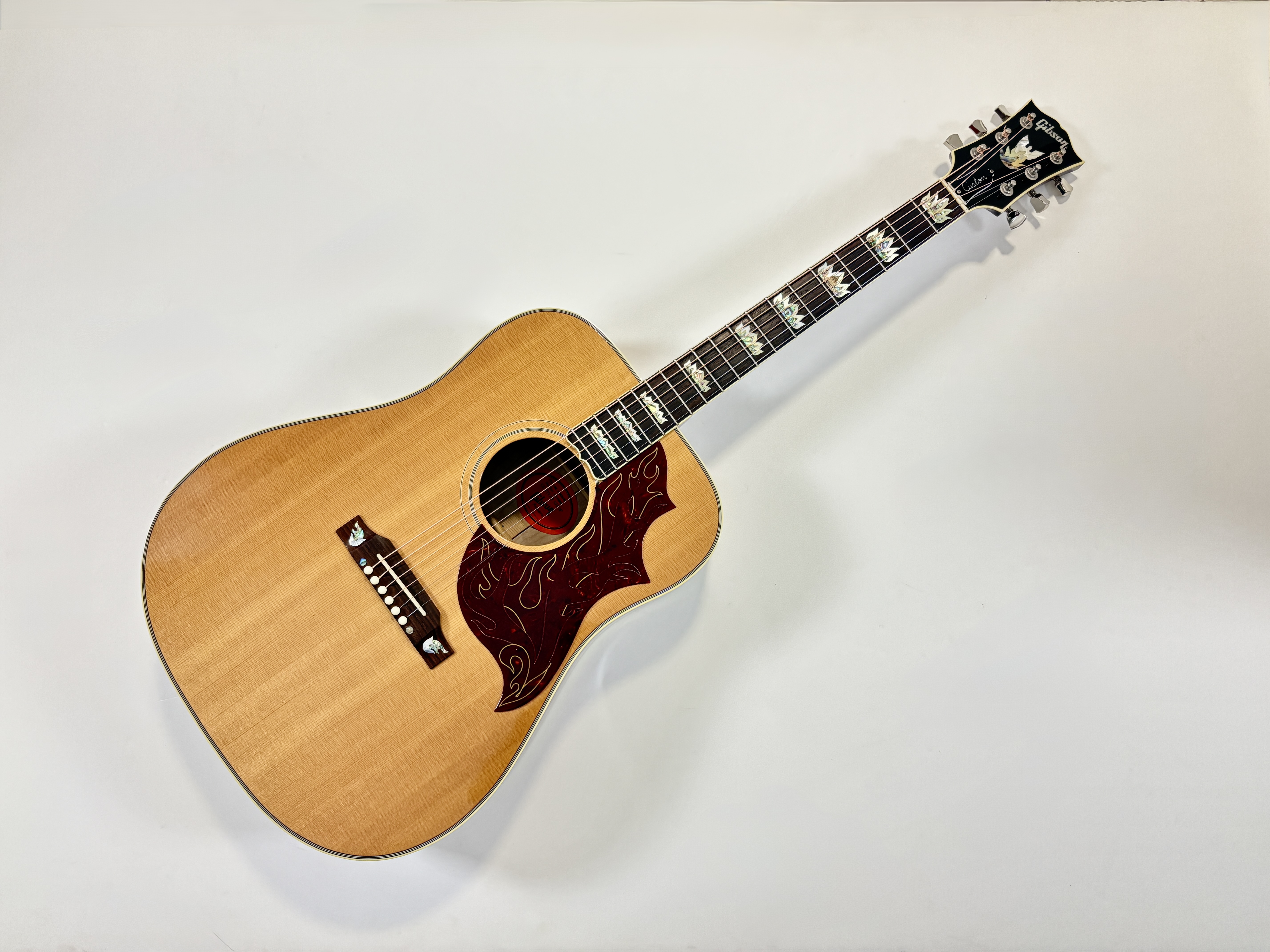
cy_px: 476
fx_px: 954
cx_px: 635
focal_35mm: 26
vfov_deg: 53.1
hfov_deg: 67.3
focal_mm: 5.96
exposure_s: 1/50
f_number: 1.6
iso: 320
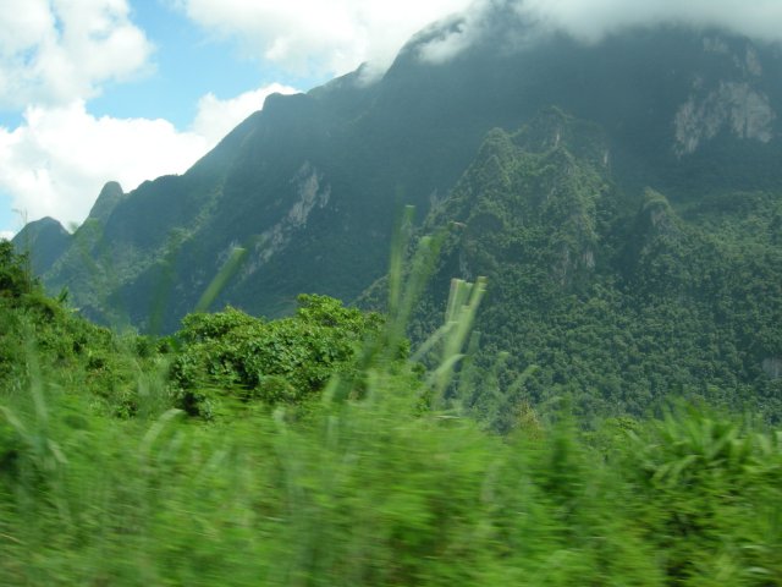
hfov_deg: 51.4
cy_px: 294
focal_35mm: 36
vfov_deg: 39.7
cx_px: 391
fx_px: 813
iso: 64
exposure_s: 1/190
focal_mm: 7.5
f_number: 4.8
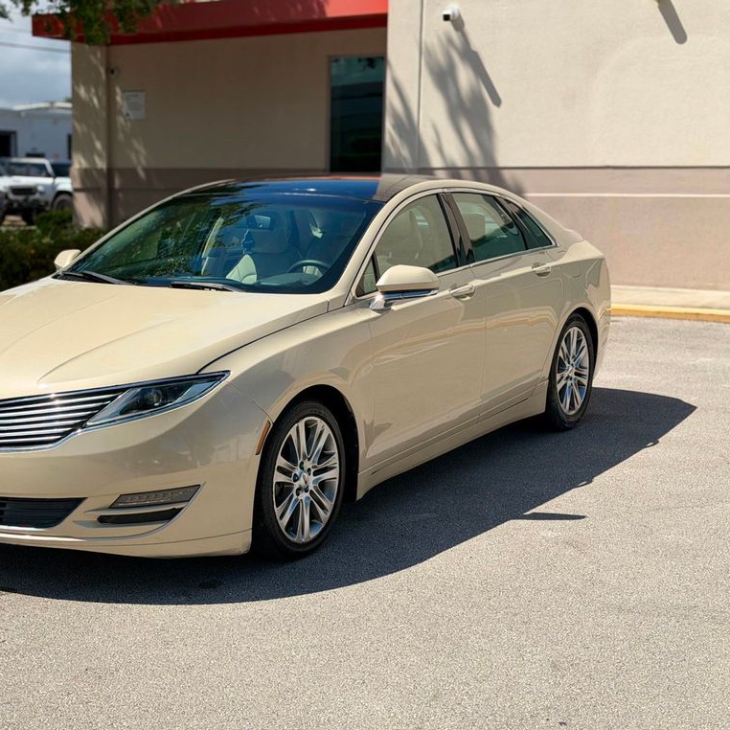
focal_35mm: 57
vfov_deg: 30.0
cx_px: 270
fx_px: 1360
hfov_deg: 29.9
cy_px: 367
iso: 64
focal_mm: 6.76
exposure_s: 1/6024
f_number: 1.78
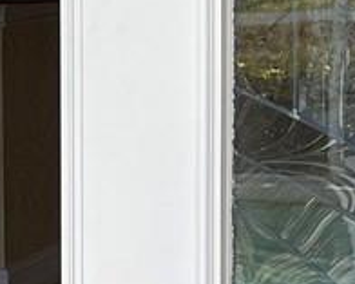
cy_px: 80
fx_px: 2176
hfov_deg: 9.3
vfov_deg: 7.5
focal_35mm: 207
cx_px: 116
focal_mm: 5.1
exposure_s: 1/364
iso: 32
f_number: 1.6
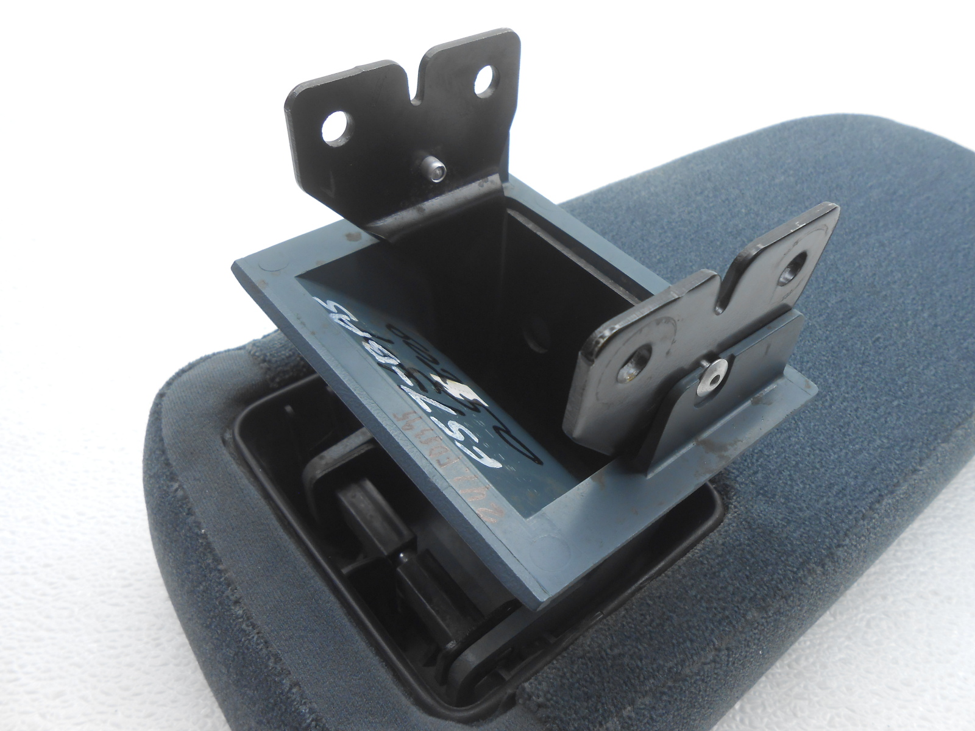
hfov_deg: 67.3
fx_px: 732
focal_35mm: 26
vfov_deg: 53.1
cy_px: 366
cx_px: 488
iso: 100
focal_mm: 4.6
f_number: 3.5
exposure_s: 1/30
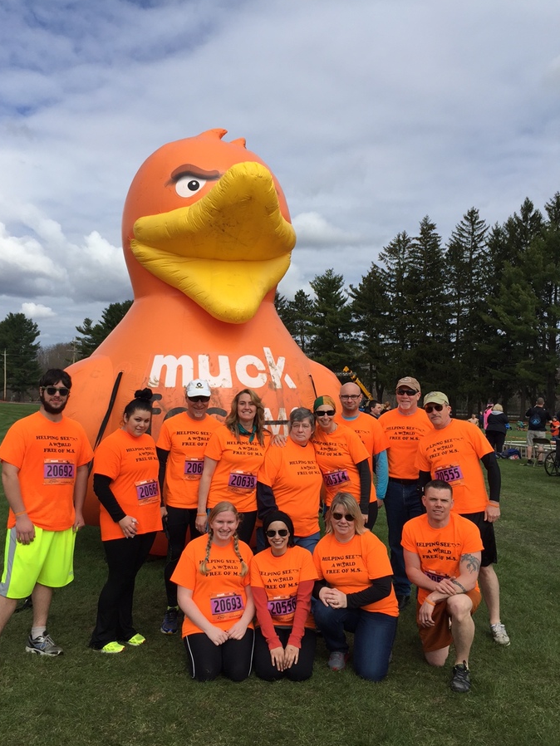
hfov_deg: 45.4
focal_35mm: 31
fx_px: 668
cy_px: 396
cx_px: 262
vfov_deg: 58.3
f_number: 2.2
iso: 32
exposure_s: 1/1980
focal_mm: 4.15
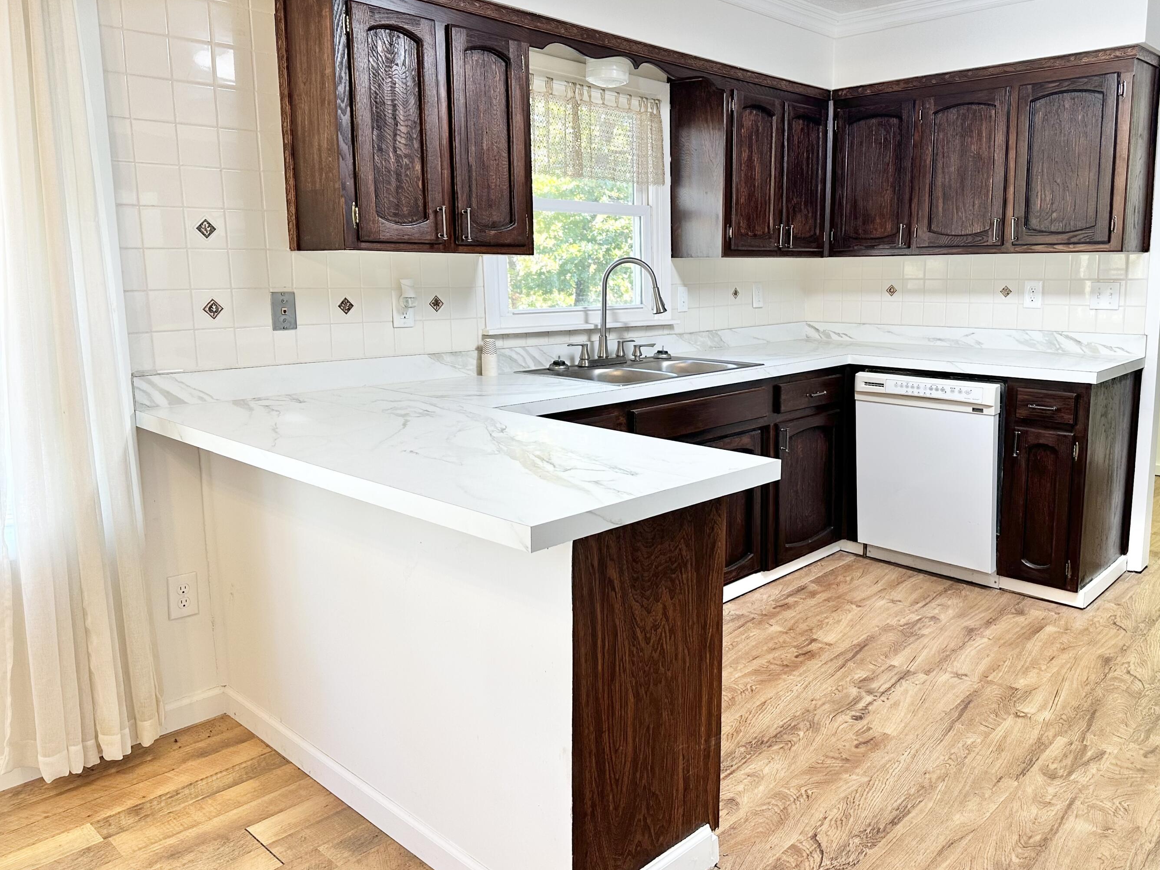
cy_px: 409
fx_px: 905
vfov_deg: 51.3
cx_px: 652
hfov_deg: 65.1
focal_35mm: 27
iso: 125
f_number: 1.78
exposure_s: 1/120
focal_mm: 6.86
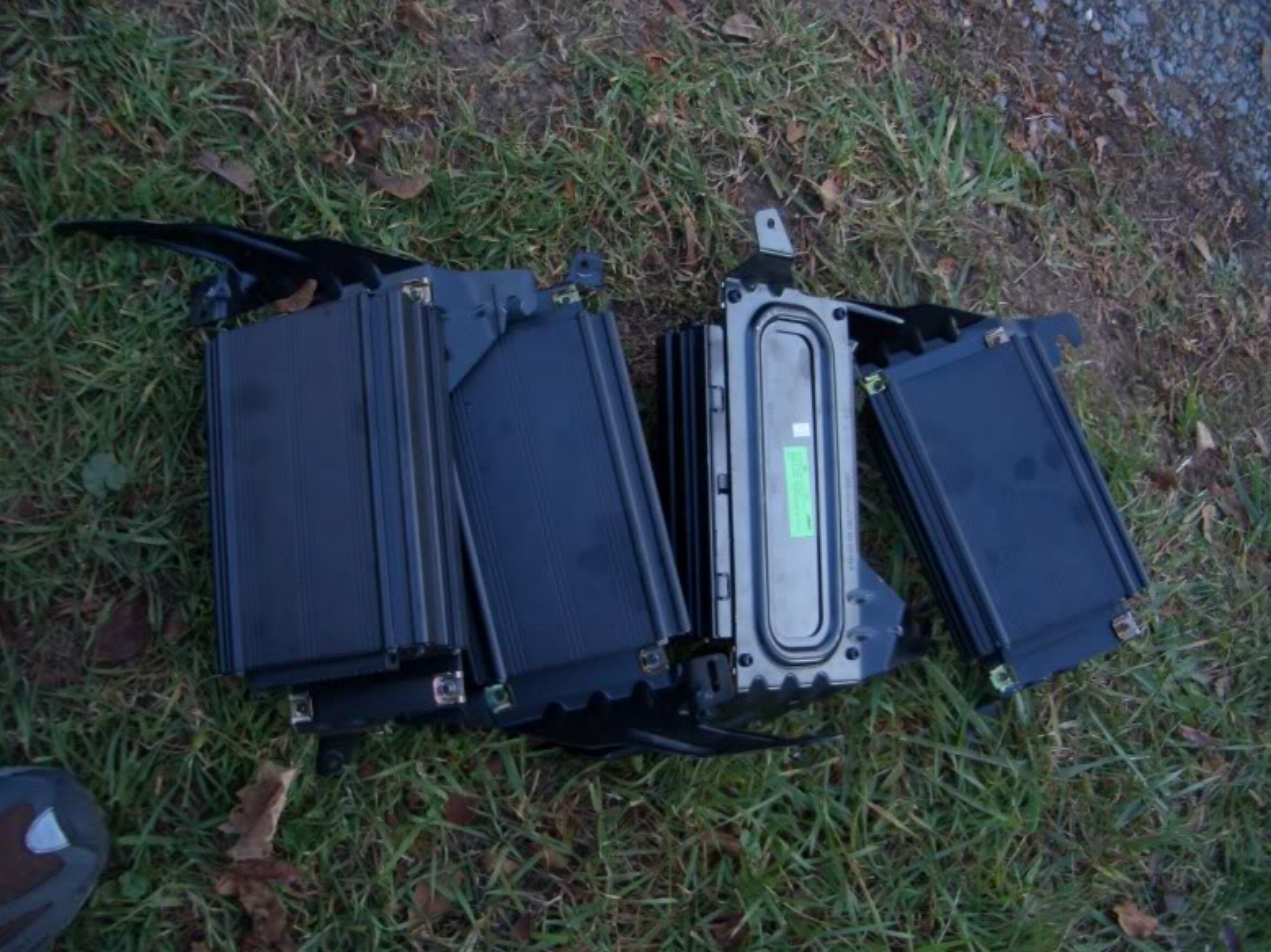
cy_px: 487
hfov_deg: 51.4
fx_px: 1321
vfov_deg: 39.6
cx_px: 634
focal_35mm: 36
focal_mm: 5.8
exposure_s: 1/8
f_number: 2.6
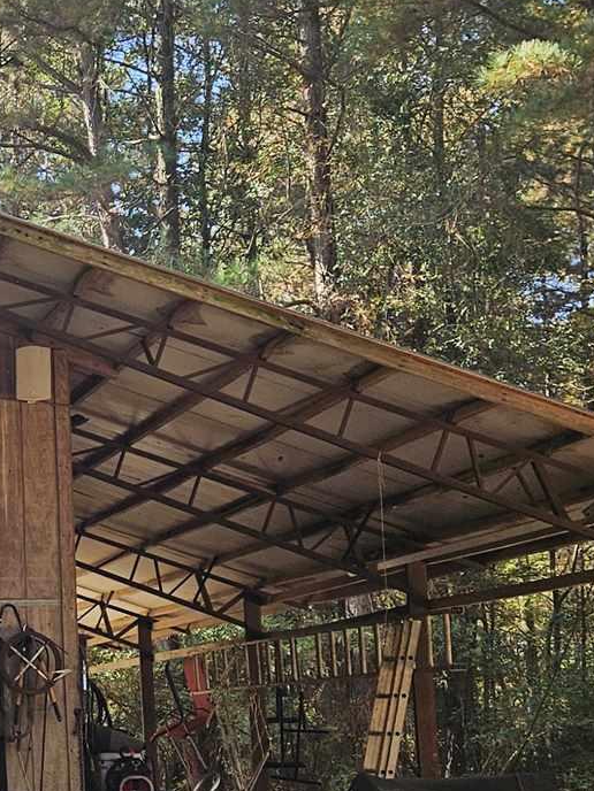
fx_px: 1762
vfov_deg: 25.1
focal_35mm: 77
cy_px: 577
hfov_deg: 17.6
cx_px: -239
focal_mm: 5.4
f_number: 1.8
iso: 25
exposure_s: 1/253
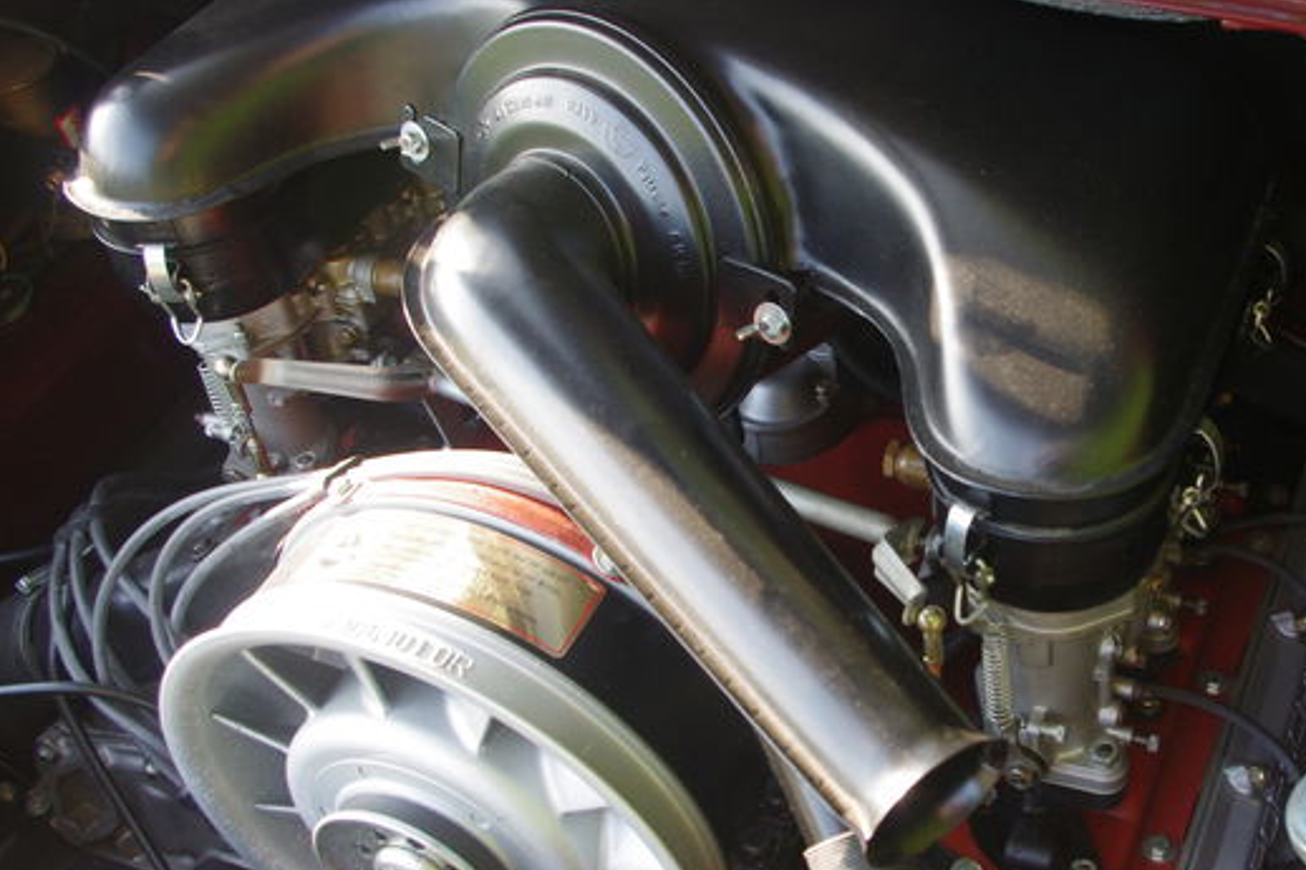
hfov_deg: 41.9
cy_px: 504
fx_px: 1668
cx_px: 920
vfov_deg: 29.2
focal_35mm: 46
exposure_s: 1/100
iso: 400
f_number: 5
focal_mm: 21.25
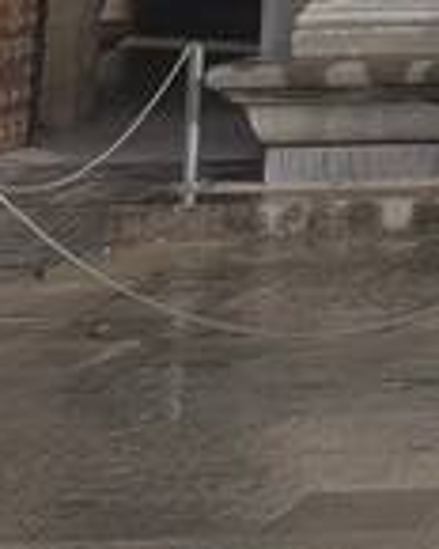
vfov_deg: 10.6
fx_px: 2517
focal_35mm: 155
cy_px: -795
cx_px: 1230
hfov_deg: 8.6
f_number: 1.68
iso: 17
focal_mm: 6.9
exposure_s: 1/667
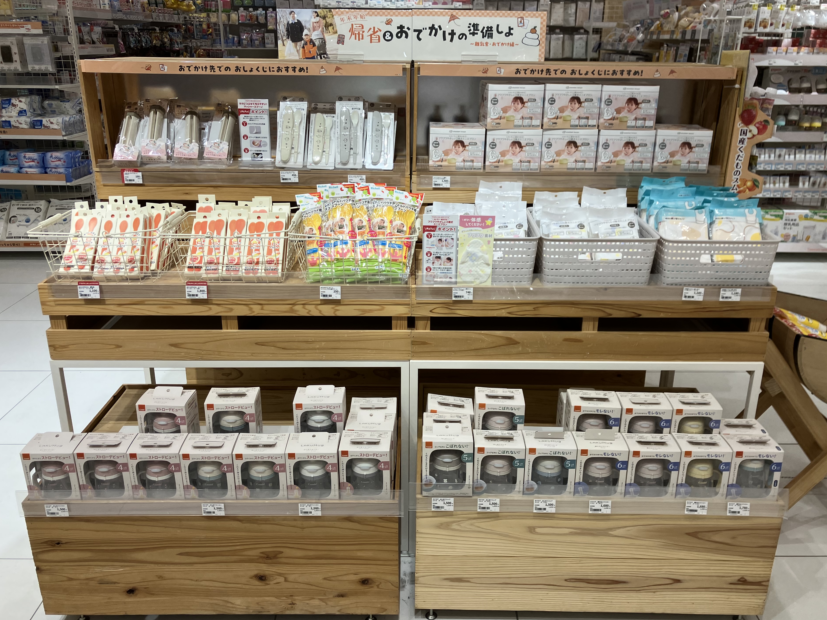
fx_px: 717
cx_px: 431
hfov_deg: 59.9
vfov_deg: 46.8
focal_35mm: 30
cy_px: 308
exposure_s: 1/120
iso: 25
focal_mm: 3.99
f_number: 1.8
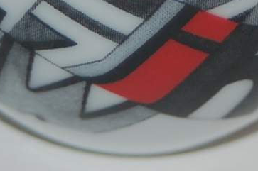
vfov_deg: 2.7
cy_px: -150
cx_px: 162
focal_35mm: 497
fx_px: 3557
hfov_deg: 4.2
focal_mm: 80
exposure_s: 1/60
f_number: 5.6
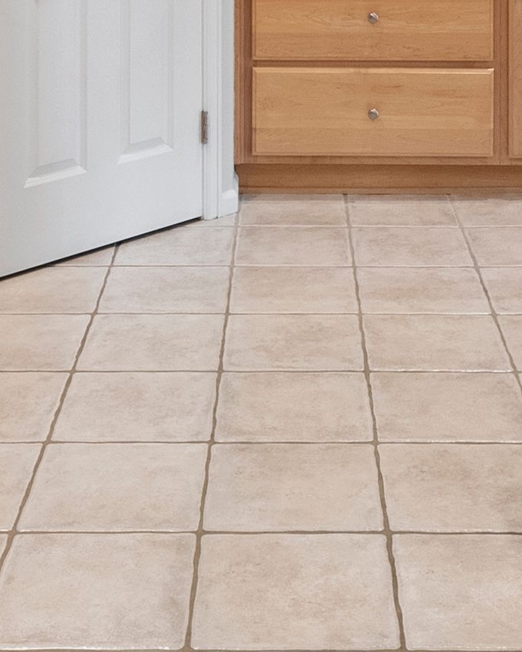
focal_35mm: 74
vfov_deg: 22.7
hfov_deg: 20.7
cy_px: -211
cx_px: 263
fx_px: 1429
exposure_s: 1/4
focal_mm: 16
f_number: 8
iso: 1000
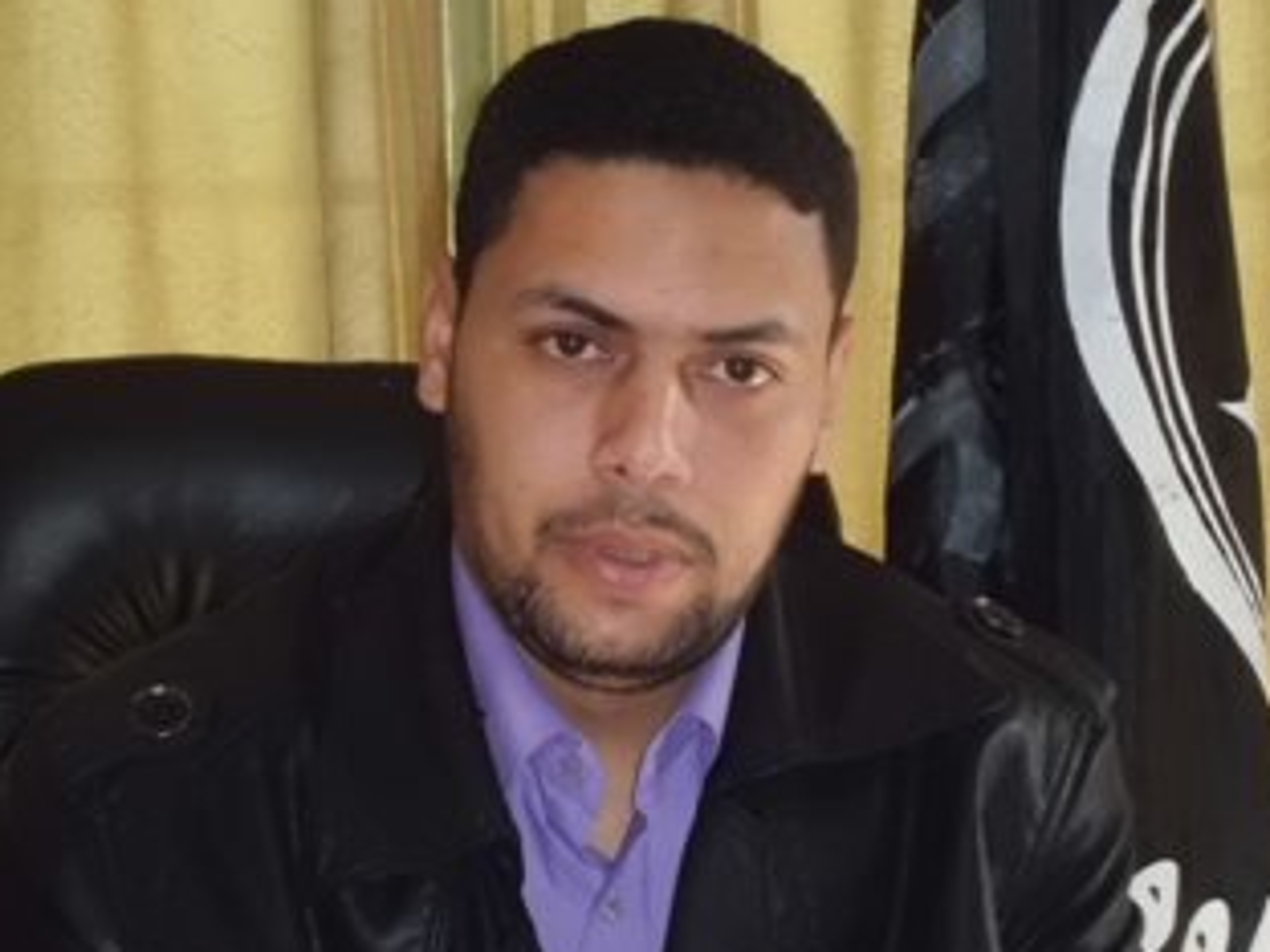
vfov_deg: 11.9
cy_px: 517
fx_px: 4586
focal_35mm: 125
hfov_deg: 15.8
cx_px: 582
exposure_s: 1/60
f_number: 4.9
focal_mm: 15.4
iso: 400
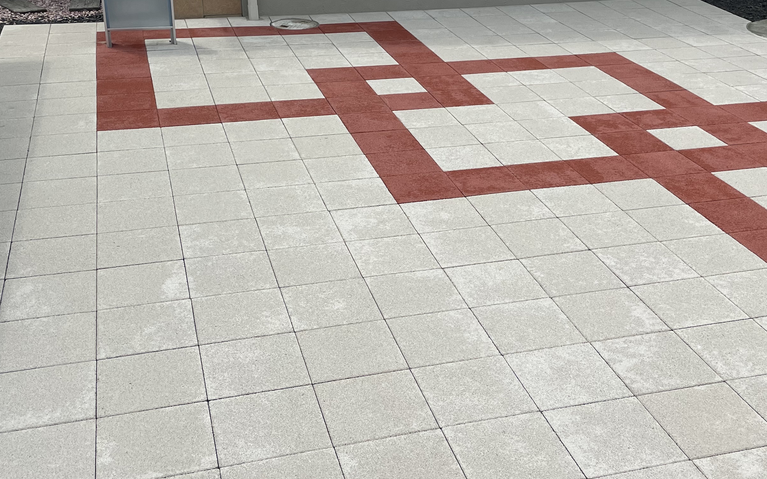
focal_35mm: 46
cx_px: 423
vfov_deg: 27.8
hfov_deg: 43.4
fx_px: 962
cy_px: 166
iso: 32
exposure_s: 1/5556
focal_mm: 4.2
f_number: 1.6
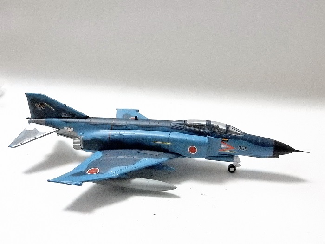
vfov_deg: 39.7
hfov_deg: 51.4
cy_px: 122
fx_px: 338
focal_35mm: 36
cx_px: 162
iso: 3200
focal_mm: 6.4
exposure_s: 1/80
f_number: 4
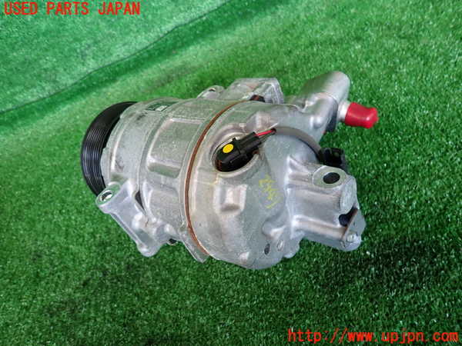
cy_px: 173
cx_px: 231
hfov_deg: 69.4
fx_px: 334
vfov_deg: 54.9
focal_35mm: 25
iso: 160
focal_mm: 4.5
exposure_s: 1/60
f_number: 2
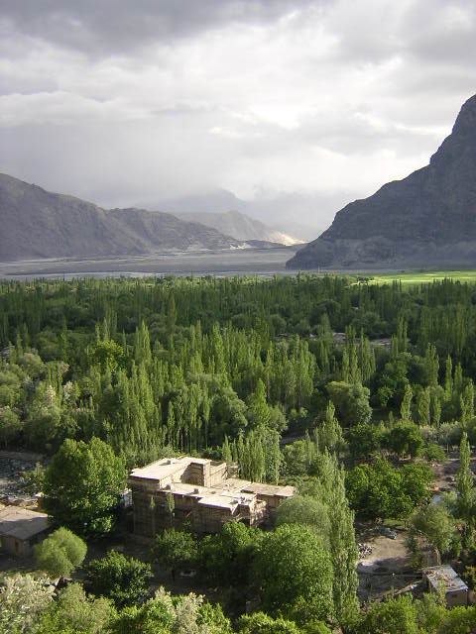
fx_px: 660
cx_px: 238
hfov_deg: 39.7
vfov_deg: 51.4
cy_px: 317
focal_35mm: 36
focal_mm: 4.7
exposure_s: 1/419
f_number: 2.6
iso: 100
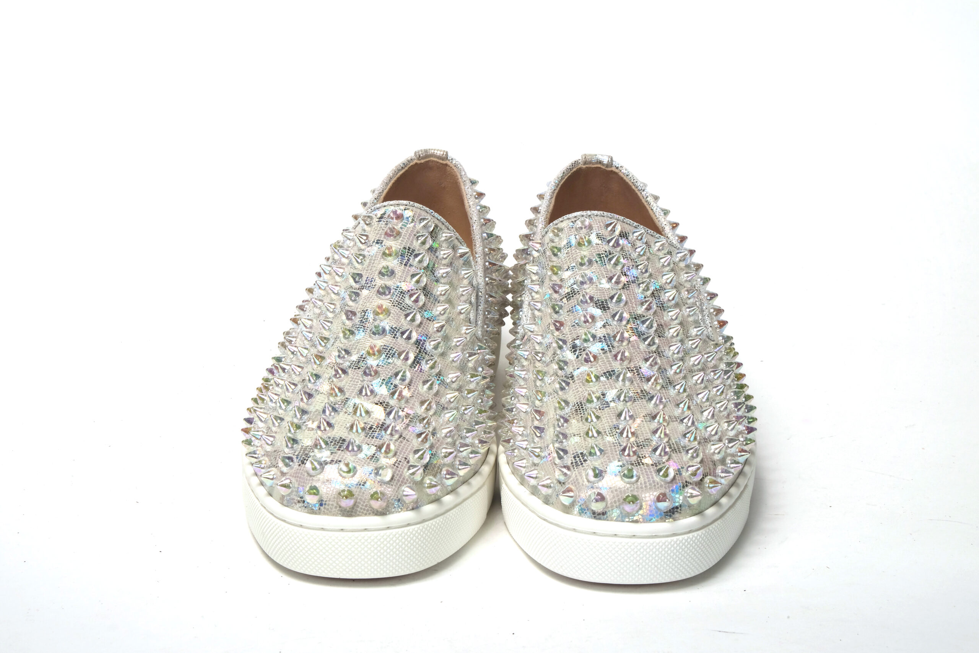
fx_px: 2257
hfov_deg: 24.5
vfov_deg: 16.5
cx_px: 490
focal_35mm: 83
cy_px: 326
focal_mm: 55
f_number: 18
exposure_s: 1/125
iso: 200
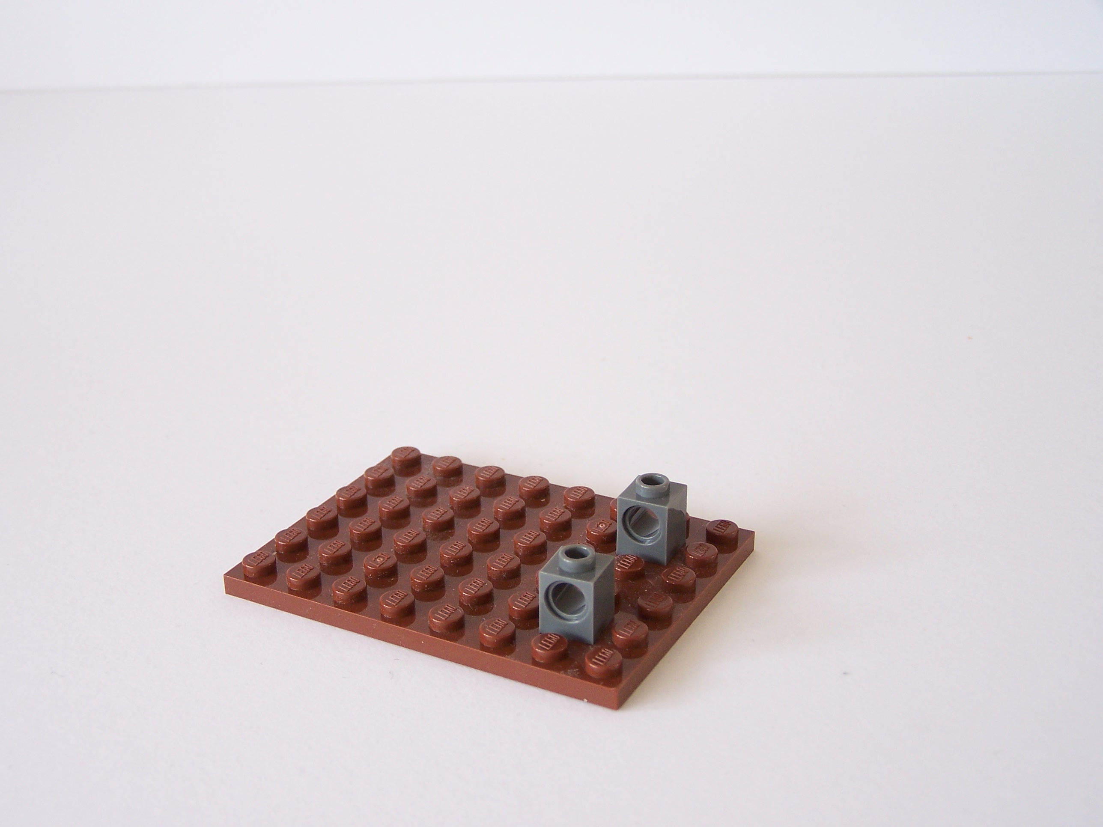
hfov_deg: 37.5
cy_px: 414
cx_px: 552
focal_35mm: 51
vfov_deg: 28.6
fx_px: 1625
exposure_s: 1/15
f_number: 3
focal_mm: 8.5
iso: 100
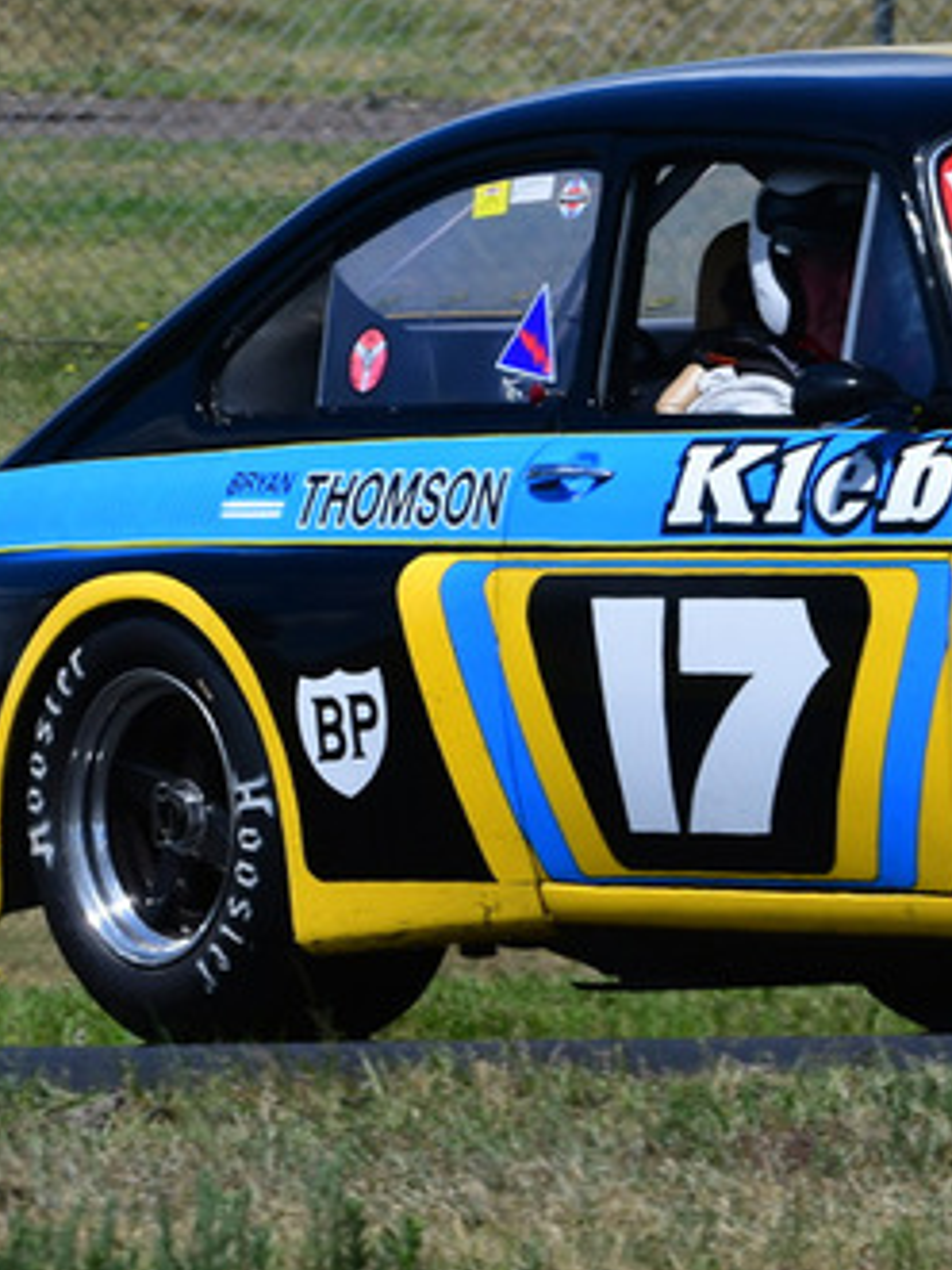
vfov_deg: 2.8
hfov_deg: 2.1
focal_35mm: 697
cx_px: 1144
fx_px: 25575
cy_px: 361
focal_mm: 200
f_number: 11
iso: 250
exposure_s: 1/640
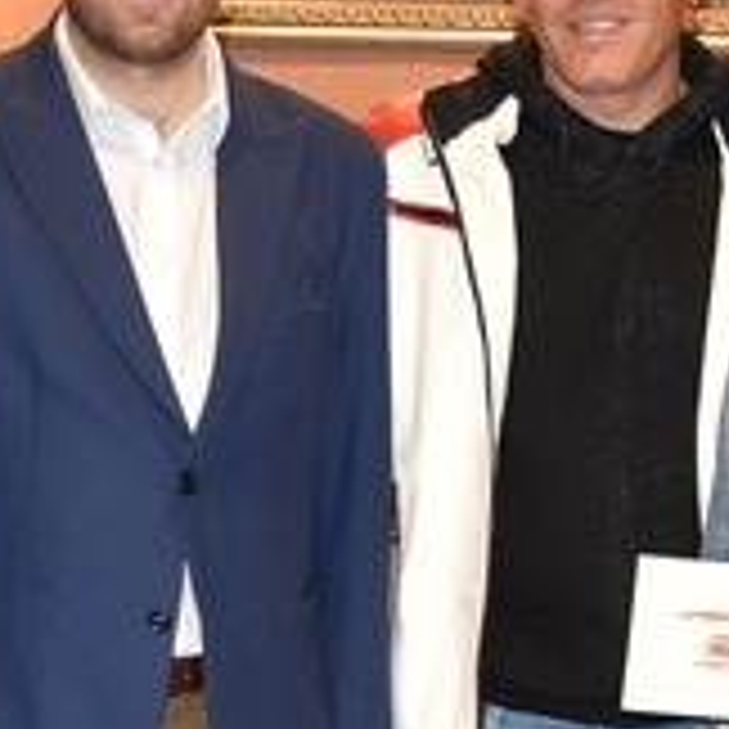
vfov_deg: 9.1
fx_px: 4559
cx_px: 738
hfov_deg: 9.1
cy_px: 698
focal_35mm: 191
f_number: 4
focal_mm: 27
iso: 800
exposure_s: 1/60
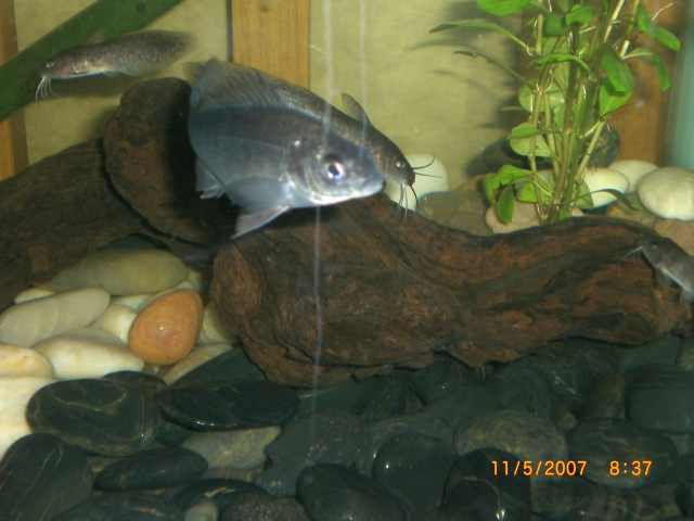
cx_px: 347
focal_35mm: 75
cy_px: 260
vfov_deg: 19.6
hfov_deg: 26.0
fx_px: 1504
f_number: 4.5
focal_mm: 12.47
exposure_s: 1/60
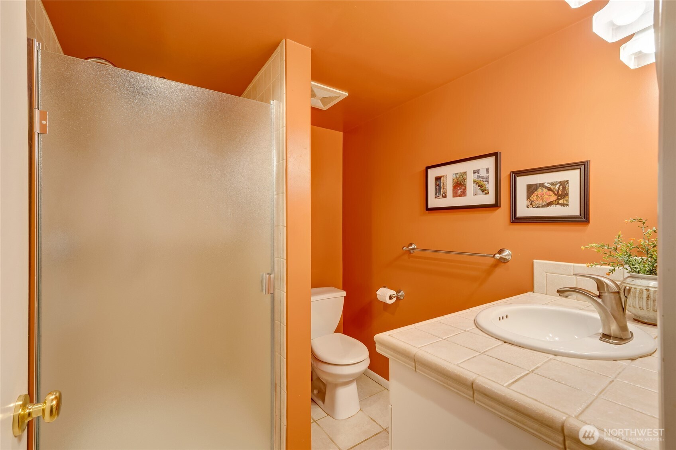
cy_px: 225
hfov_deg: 95.0
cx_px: 338
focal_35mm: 16
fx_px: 310
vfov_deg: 72.0
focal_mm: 16.5
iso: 400
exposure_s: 1/100
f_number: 9
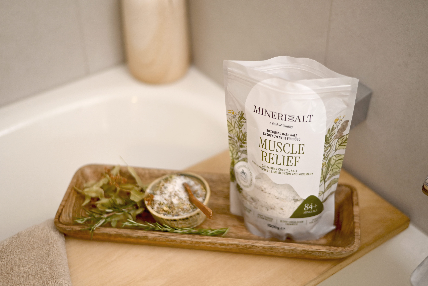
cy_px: 143
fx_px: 595
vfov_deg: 27.0
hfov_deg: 39.6
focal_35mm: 50
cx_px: 214
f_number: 1.8
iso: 640
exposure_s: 1/160
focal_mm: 50
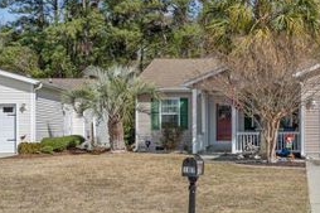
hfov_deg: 31.8
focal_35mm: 59
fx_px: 524
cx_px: 307
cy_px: 91
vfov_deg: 22.9
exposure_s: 1/250
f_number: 8
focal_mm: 30
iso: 200
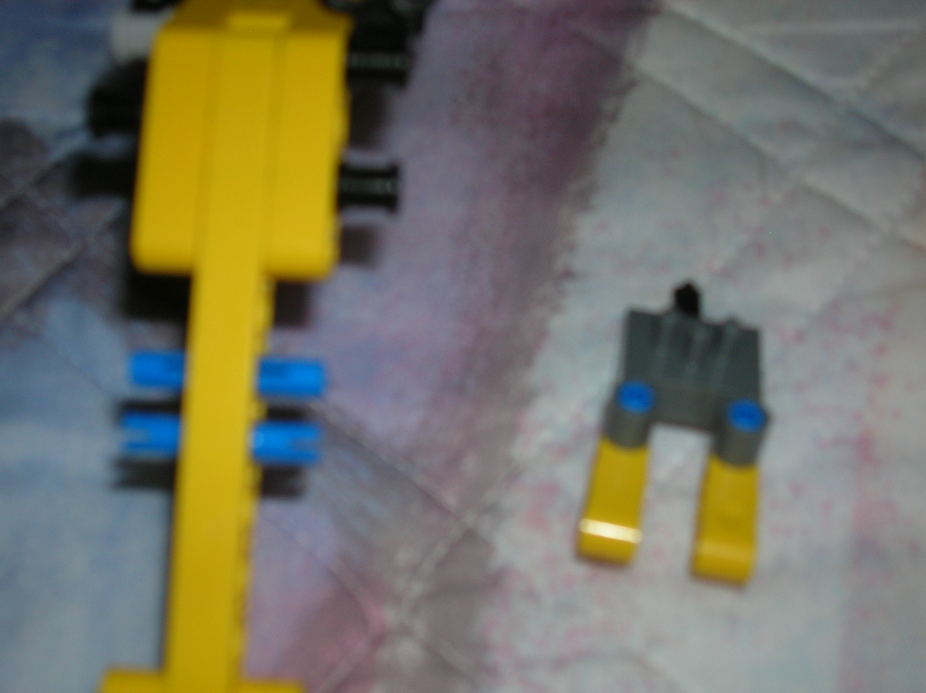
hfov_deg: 39.7
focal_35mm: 48
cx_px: 463
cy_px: 346
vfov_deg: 30.2
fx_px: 1283
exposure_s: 1/60.1
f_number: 3.2
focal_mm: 8
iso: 50
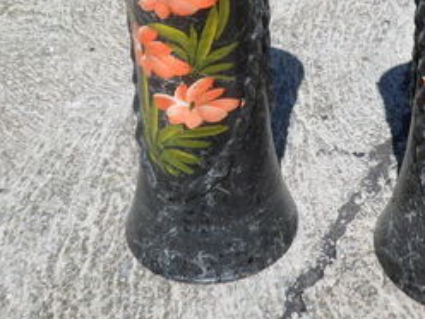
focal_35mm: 58
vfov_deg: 24.5
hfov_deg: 32.5
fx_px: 712
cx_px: 329
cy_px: 33
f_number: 2.7
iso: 80
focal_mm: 5.5
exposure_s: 1/2000
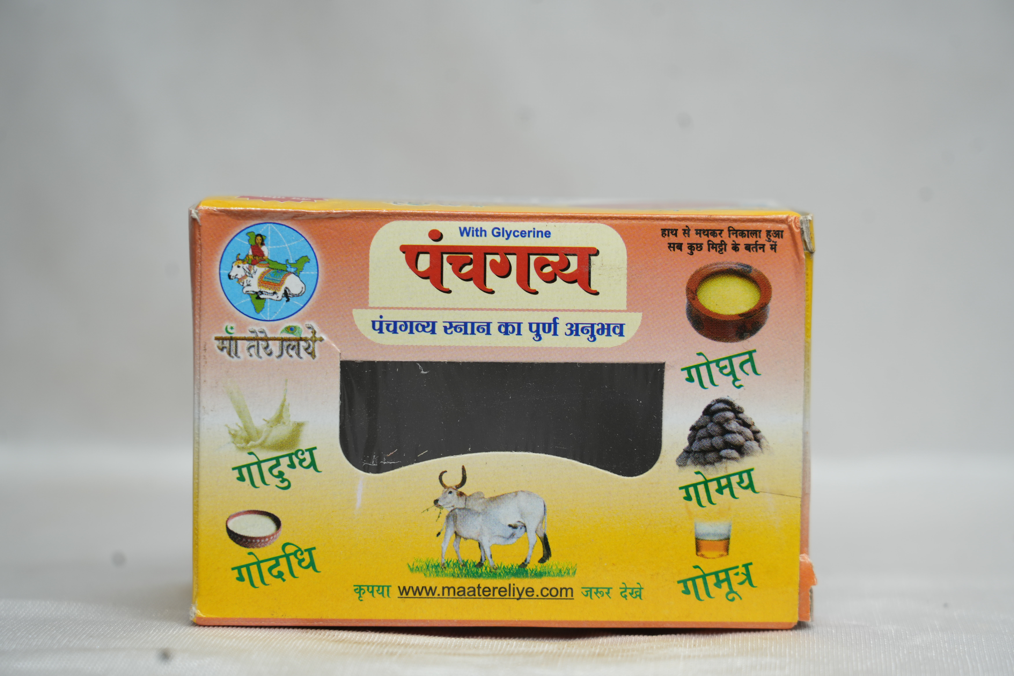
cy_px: 338
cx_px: 507
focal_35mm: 105
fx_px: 2957
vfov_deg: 13.0
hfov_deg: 19.5
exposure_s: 1/60
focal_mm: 105
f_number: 5.6
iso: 250
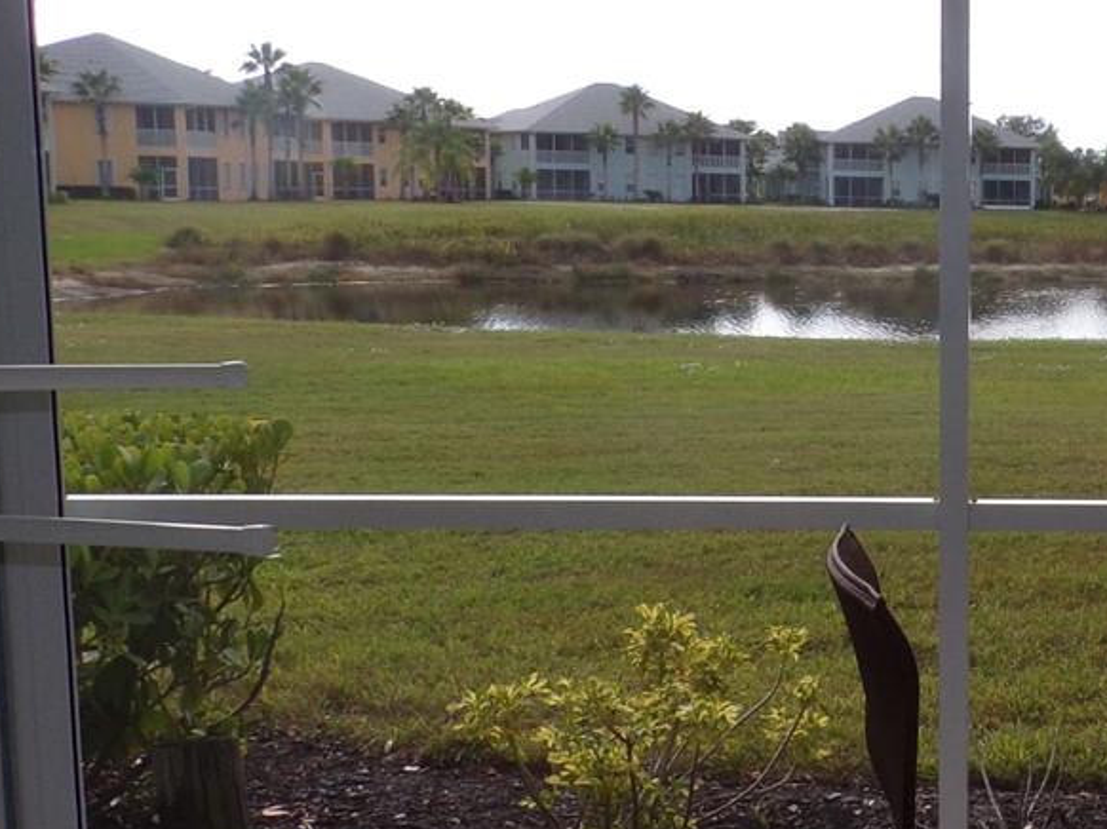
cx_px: 1282
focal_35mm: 66
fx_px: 2110
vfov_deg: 22.2
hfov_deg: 26.5
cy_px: 439
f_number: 5.8
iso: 80
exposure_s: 1/170
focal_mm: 4.3
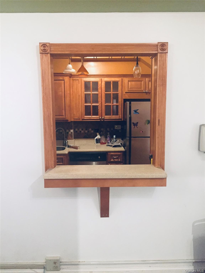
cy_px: 136
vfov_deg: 61.7
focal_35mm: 29
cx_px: 102
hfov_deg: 48.2
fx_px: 229
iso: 320
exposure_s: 1/15
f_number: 2.2
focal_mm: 4.15
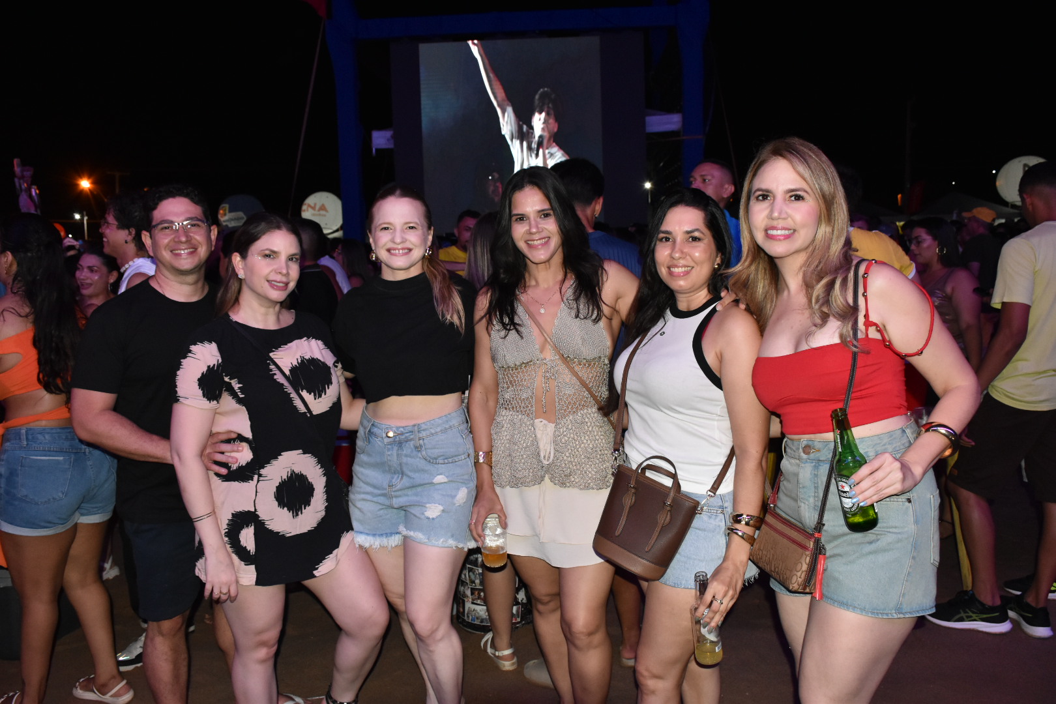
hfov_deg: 67.4
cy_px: 352
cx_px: 528
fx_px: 792
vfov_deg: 47.9
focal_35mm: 27
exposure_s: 1/100
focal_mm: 18
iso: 1600
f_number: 5.6
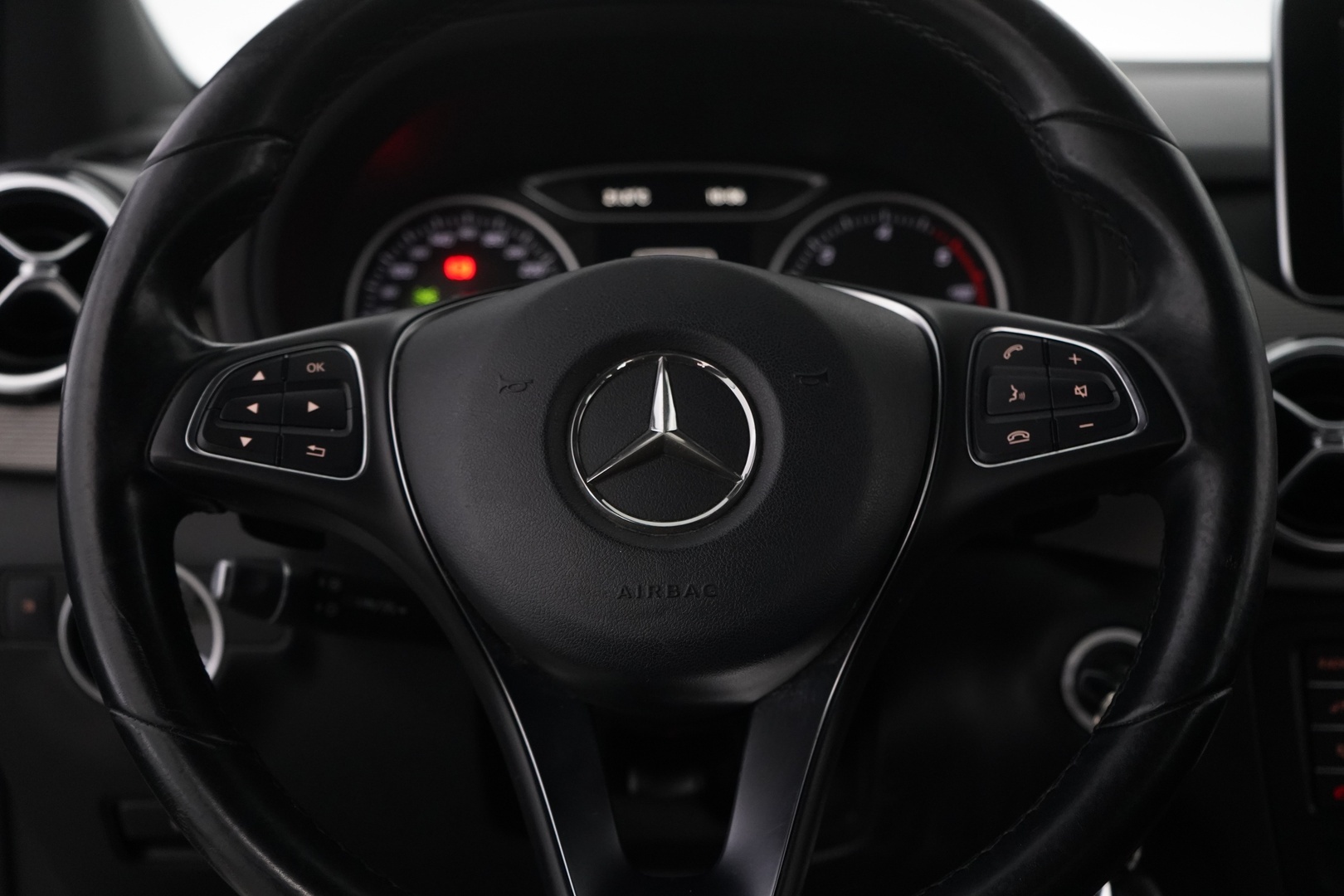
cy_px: 448
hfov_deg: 42.7
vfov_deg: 29.2
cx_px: 672
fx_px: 1717
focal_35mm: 46
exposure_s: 1/60
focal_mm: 46
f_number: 4.5
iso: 4000
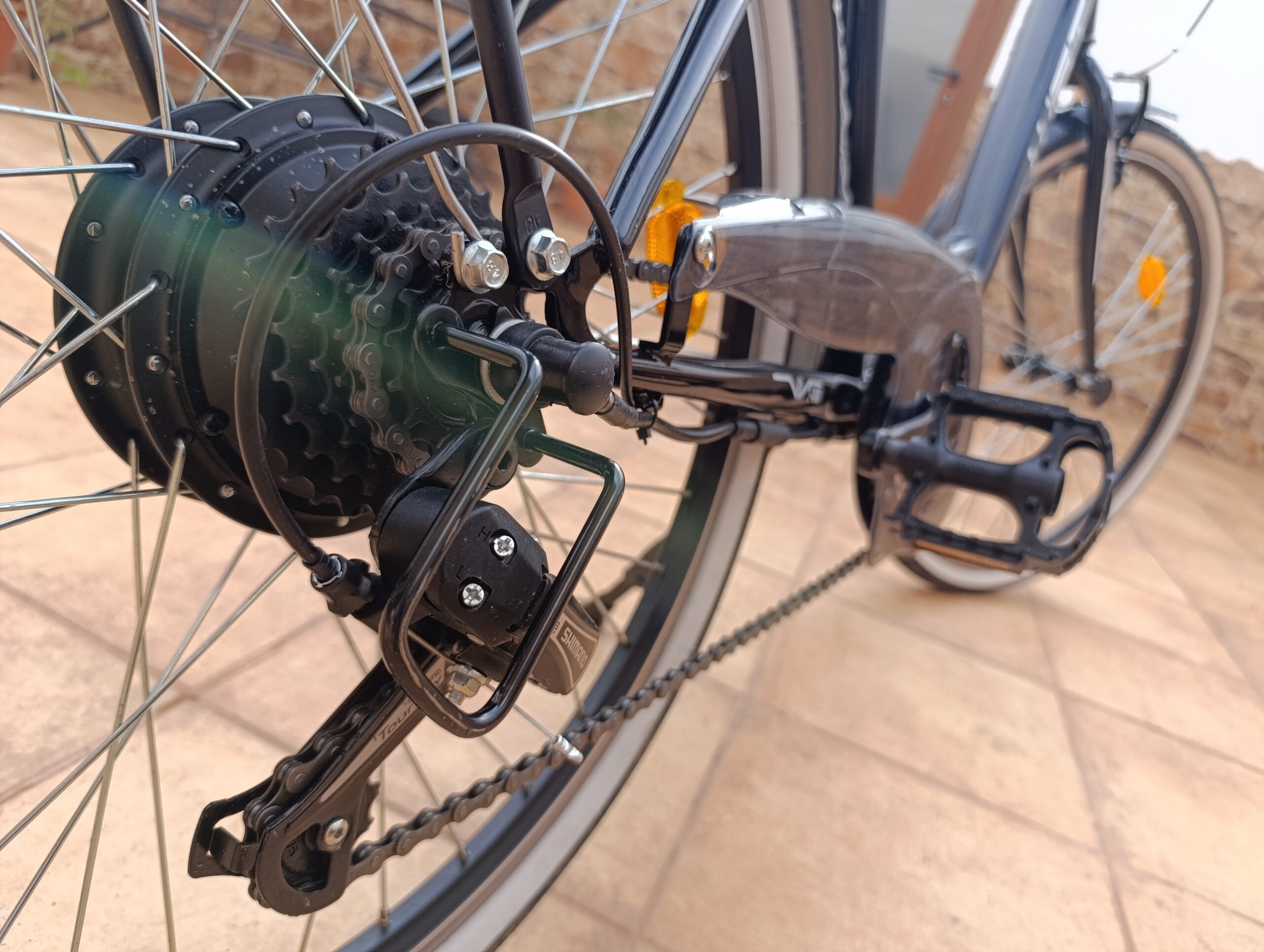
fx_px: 841
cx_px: 632
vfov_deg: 59.0
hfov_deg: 73.8
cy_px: 476
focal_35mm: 23
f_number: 1.6
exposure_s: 1/147
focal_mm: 6.14
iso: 50
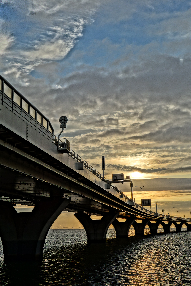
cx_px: 91
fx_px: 438
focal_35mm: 55
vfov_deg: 36.2
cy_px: 145
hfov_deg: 24.6
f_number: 7.1
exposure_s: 1/800
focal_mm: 18.02
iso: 200
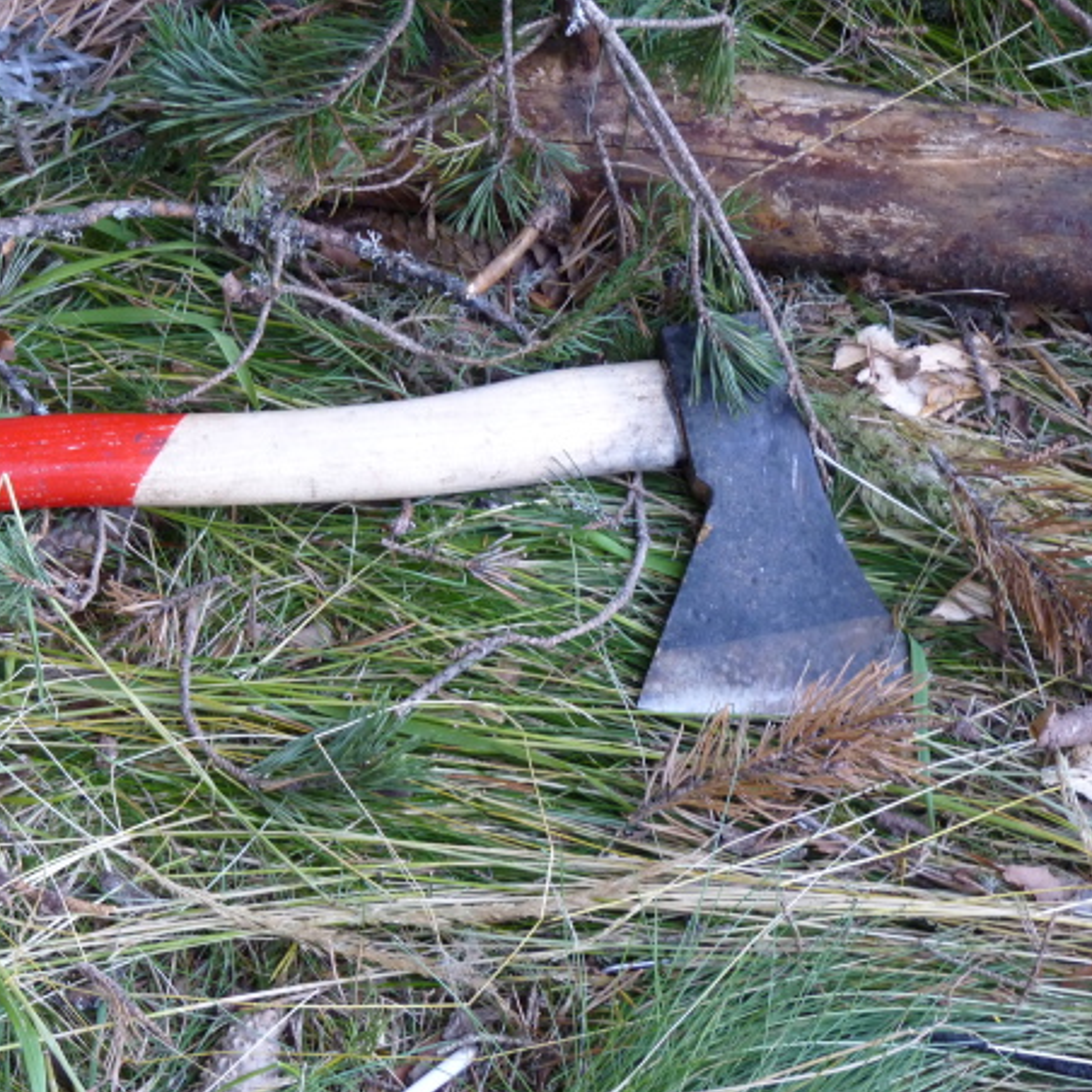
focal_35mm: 114
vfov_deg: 15.3
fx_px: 4069
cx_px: 377
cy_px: 548
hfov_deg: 15.3
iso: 320
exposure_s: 1/40
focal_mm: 16.1
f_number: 3.4
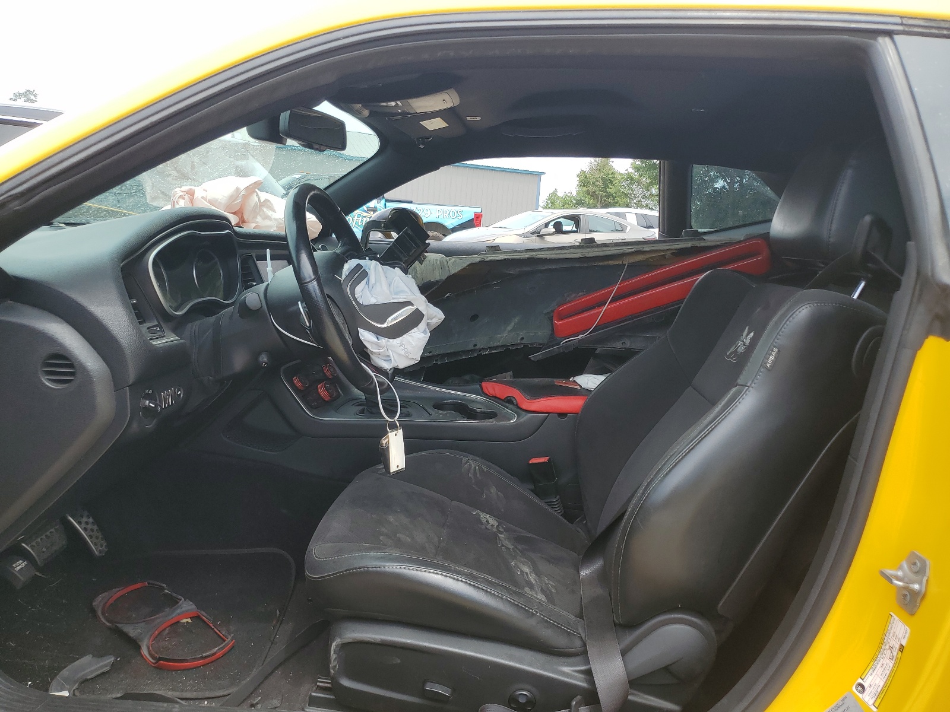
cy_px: 356
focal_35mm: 26
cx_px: 475
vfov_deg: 53.1
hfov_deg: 67.3
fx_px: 714
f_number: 1.5
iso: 50
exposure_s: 1/1000
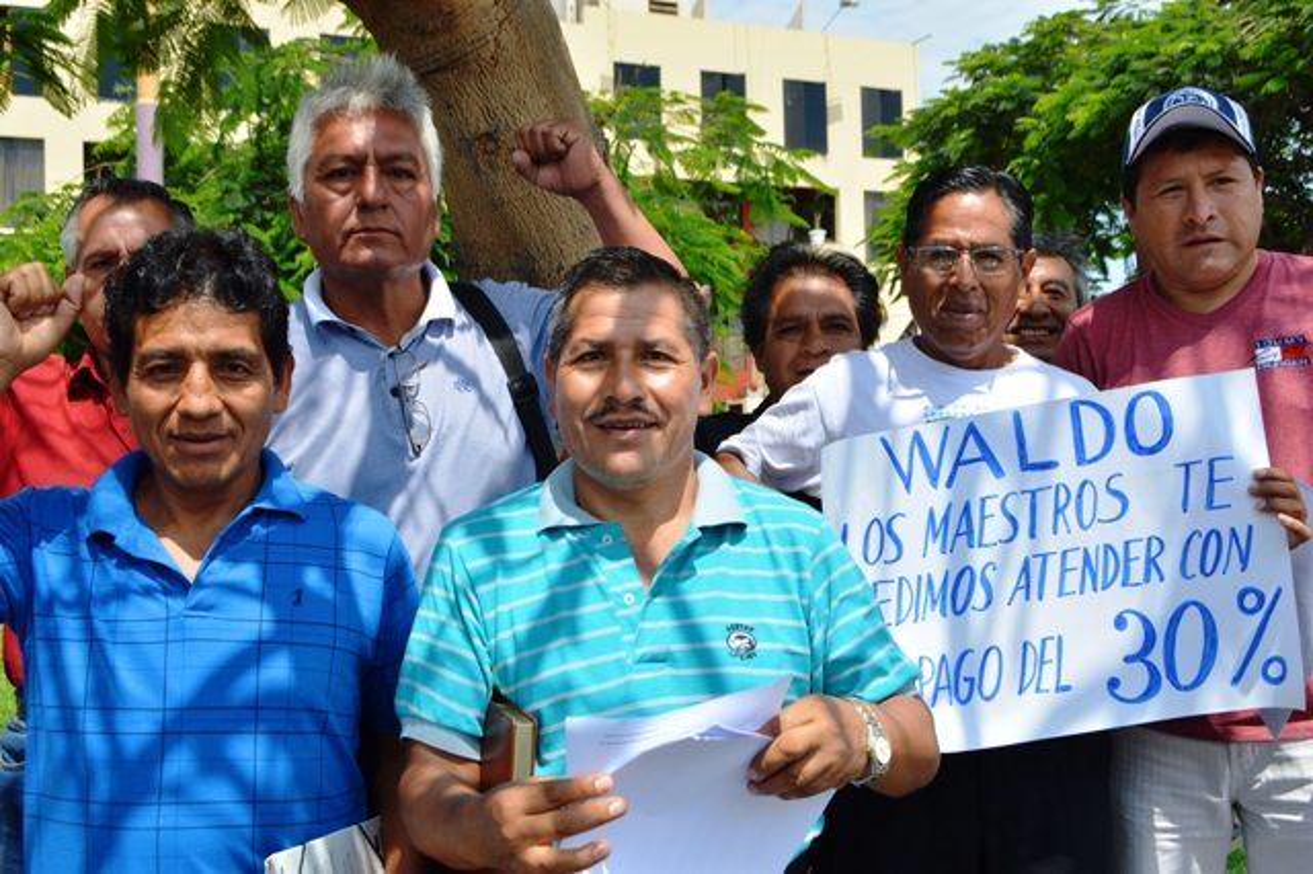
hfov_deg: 49.6
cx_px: 656
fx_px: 1422
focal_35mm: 39
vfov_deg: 34.2
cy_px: 437
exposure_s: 1/250
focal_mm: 26
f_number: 8
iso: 100
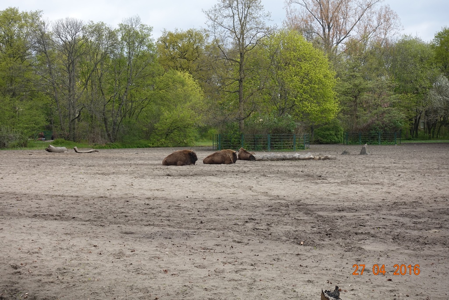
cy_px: 150
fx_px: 873
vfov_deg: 19.5
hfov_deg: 28.8
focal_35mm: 70
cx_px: 224
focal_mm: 25.7
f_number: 5.6
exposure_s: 1/125
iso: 125
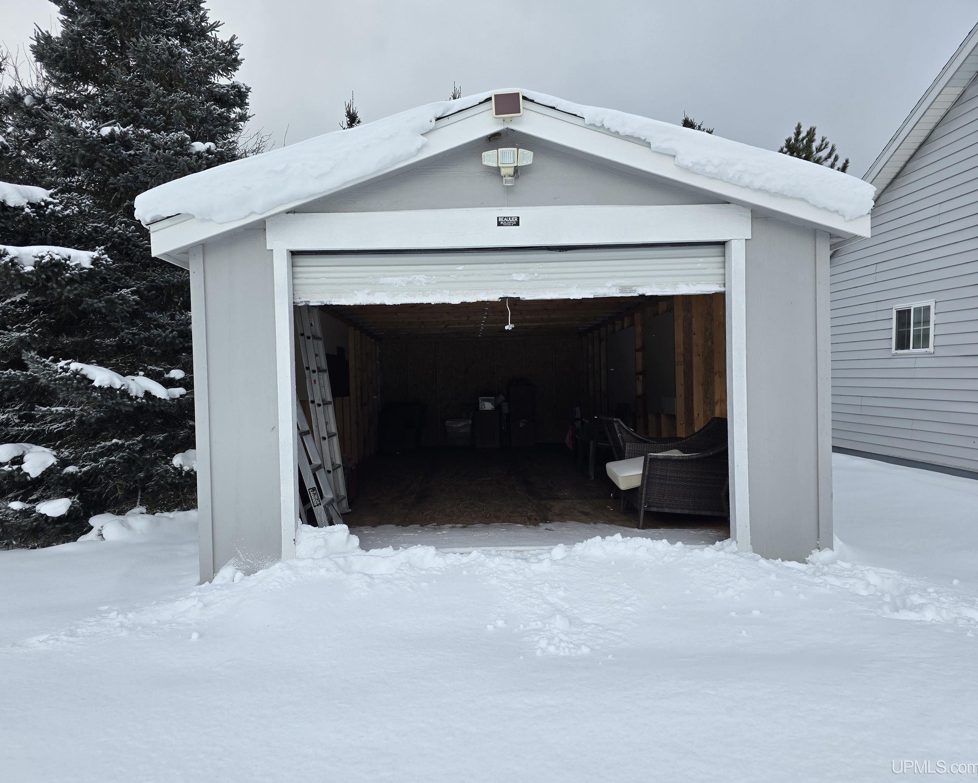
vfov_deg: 58.8
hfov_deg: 70.2
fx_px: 695
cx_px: 463
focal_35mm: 24
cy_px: 391
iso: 12
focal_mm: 6.3
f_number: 1.7
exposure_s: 1/408
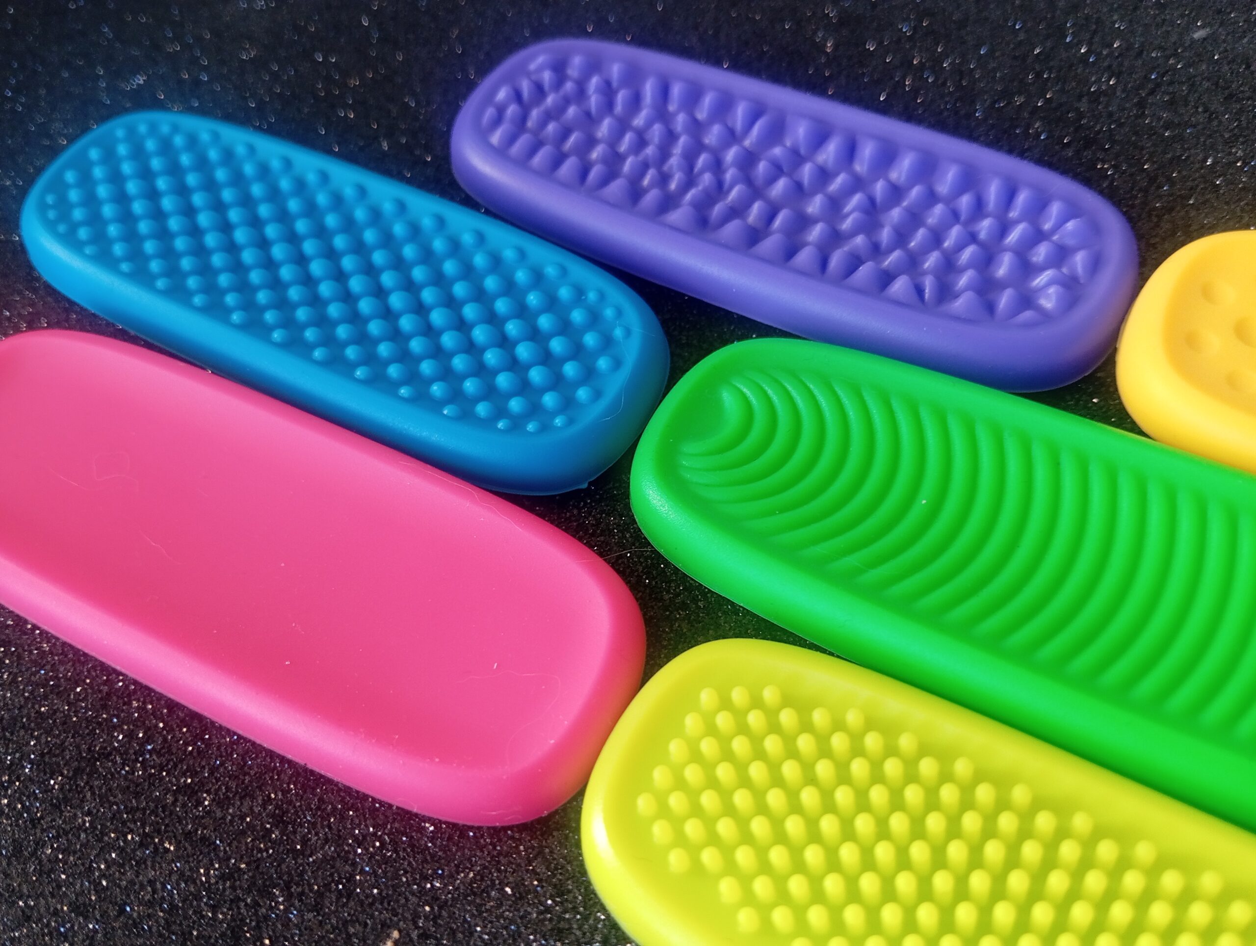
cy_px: 473
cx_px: 628
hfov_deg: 63.4
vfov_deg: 49.9
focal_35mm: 28
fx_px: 1017
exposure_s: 1/50
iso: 119
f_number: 1.8
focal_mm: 4.25
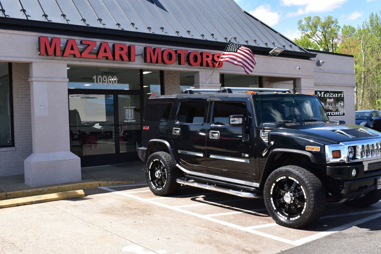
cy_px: 127
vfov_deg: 34.2
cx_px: 190
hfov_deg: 49.6
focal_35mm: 39
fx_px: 413
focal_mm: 26
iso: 400
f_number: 11
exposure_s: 1/400
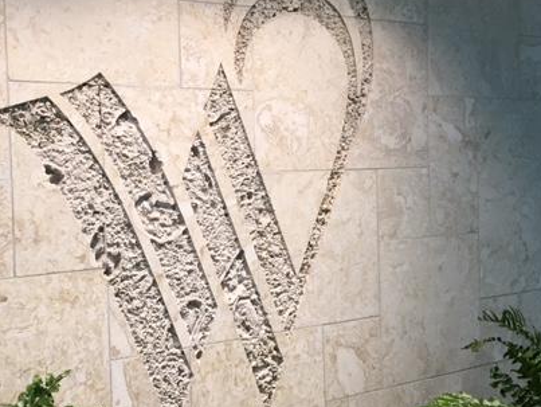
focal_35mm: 46
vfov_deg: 31.6
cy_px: 197
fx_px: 720
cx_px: 191
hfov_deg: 40.8
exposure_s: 1/30
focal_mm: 4.15
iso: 32
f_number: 2.2
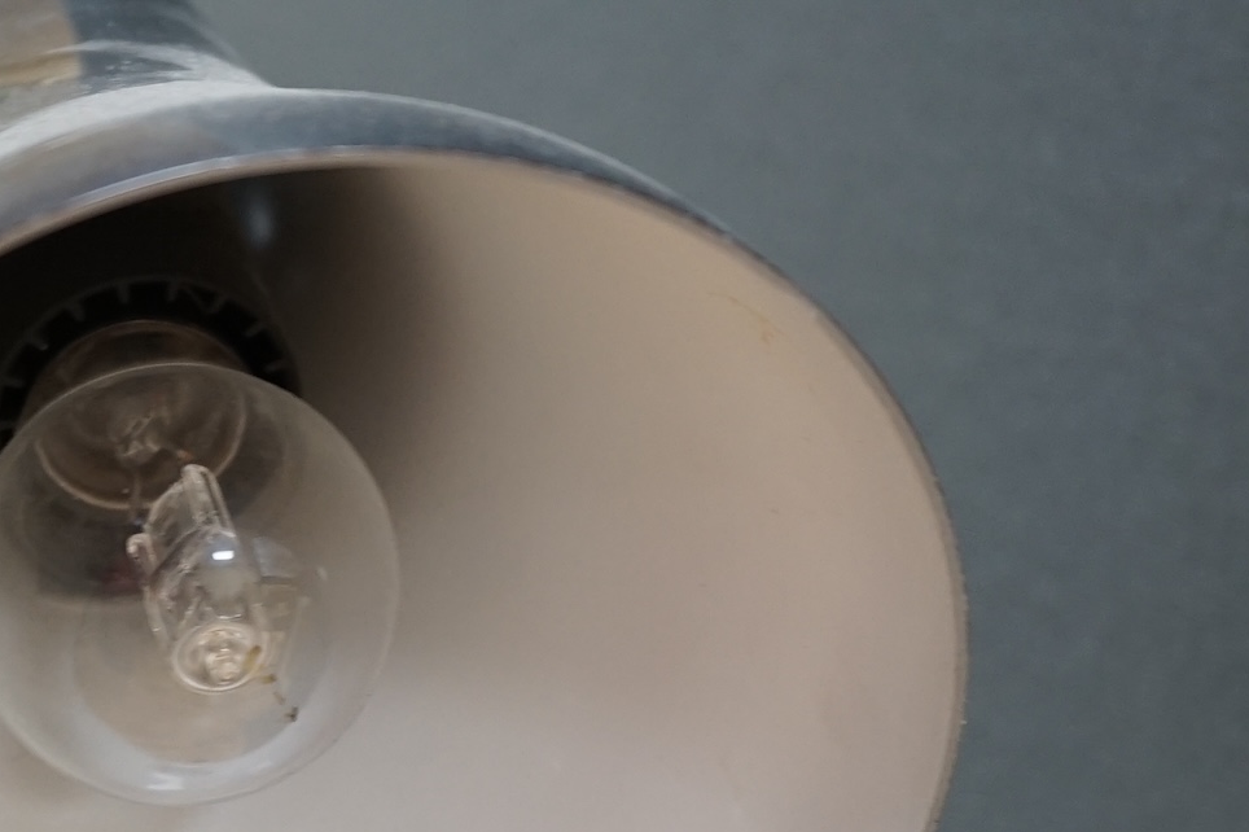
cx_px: 328
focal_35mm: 105
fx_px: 3641
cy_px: 619
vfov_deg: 13.0
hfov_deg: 19.3
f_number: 3.5
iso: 800
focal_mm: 30
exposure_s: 1/60
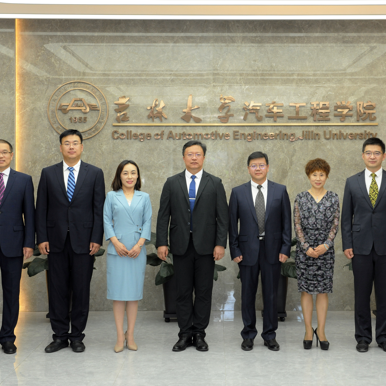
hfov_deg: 29.5
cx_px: 218
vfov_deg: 29.6
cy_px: 193
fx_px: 732
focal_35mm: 58
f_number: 7.1
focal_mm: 45
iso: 800
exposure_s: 1/30
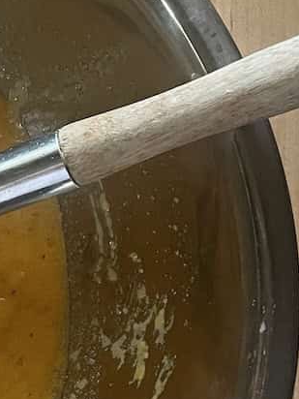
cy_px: 304
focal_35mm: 101
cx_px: -250
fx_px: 1163
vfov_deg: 19.3
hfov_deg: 13.1
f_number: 1.6
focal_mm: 4.2
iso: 200
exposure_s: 1/60
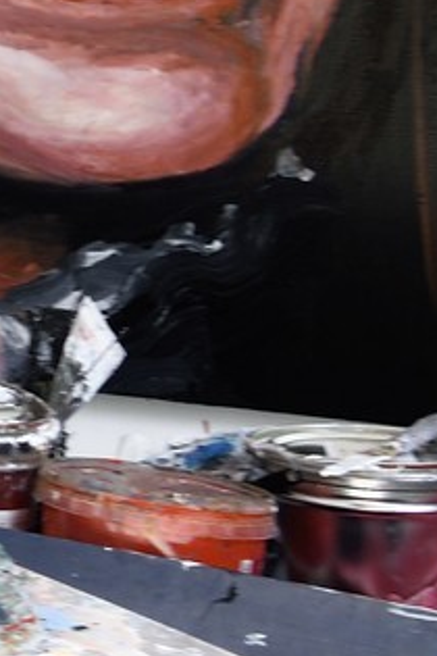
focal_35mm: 203
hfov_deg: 5.9
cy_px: -167
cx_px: -1203
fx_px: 3696
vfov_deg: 10.0
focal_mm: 40
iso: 400
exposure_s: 1/80
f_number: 8
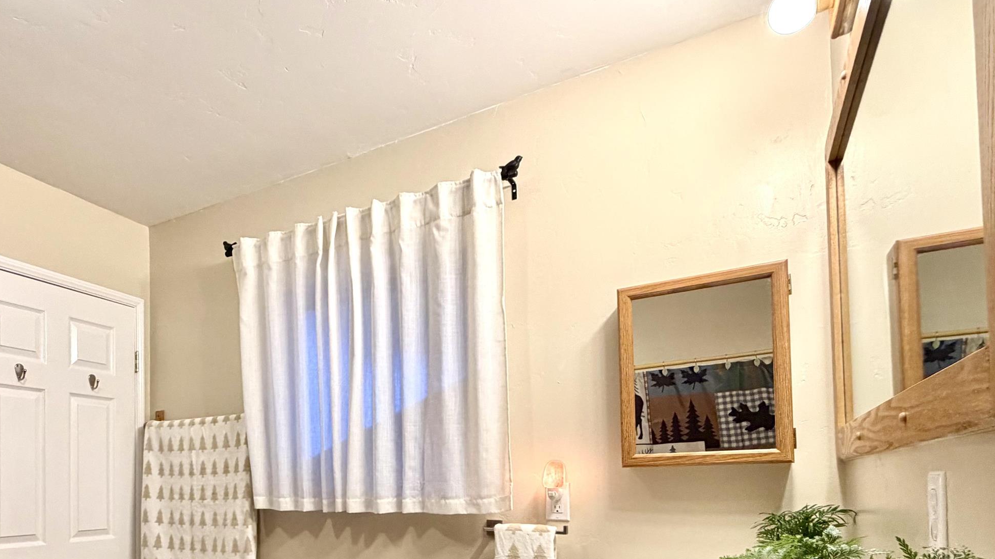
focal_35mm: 24
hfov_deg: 74.1
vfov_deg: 44.7
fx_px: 633
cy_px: 468
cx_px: 336
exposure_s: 1/120
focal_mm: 2.22
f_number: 2.2
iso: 250
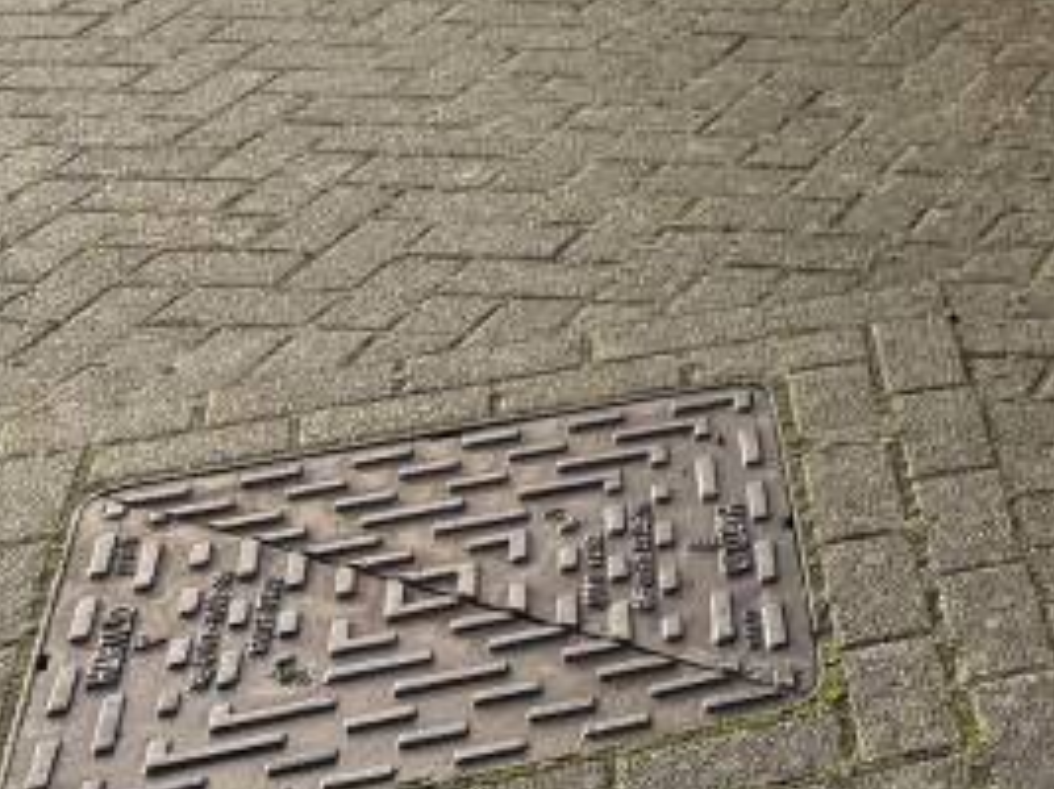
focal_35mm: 92
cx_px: 1725
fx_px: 2800
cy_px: -497
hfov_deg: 18.2
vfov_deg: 14.6
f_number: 1.78
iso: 80
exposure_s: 1/2415
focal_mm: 6.76
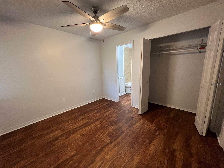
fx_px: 84
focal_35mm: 13
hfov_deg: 106.2
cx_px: 112
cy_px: 84
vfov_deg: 89.9
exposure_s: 1/60
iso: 320
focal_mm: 1.57
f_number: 1.8
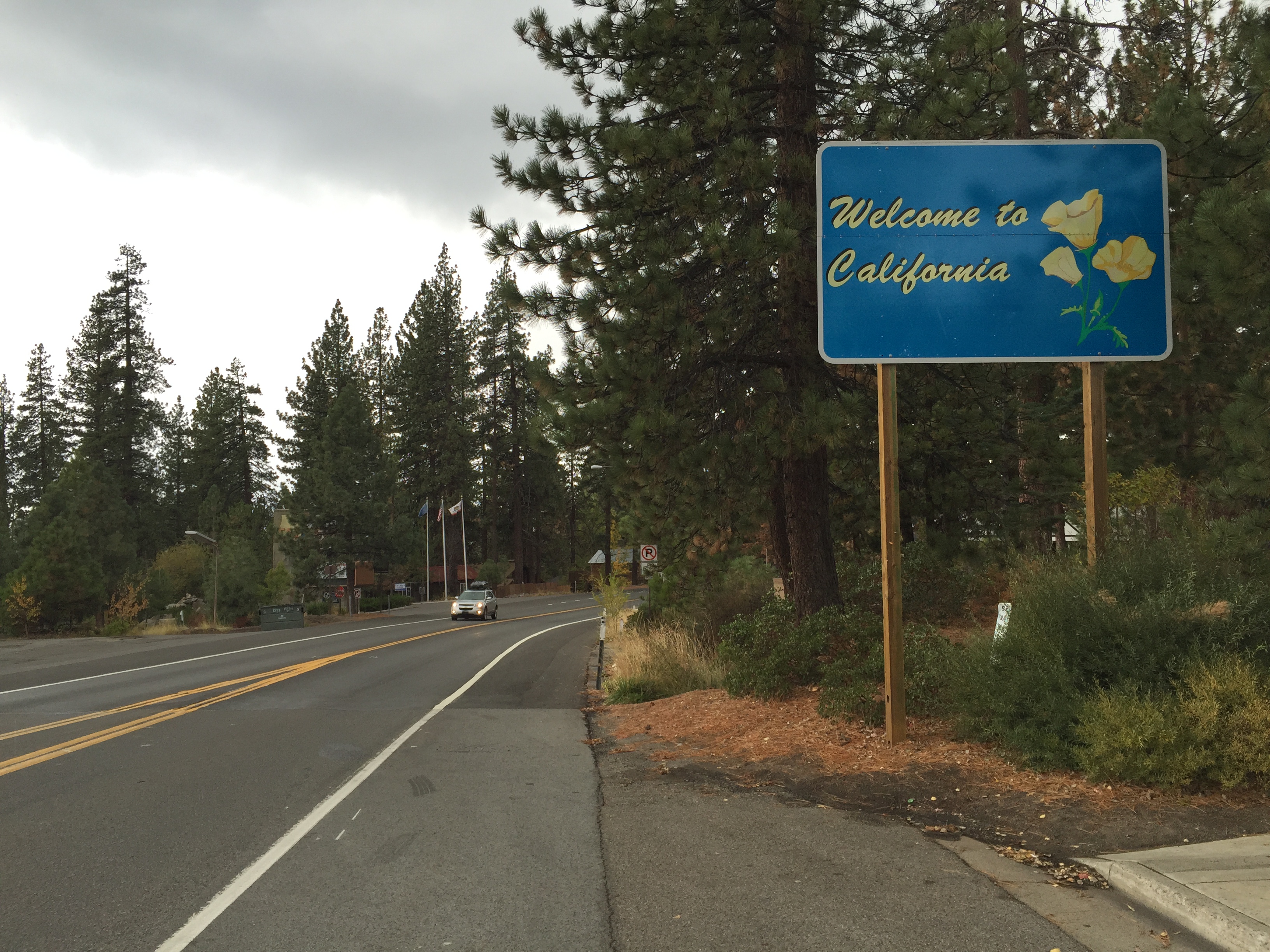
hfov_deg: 61.7
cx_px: 635
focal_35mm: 29
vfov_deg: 48.2
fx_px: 1064
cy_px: 476
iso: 32
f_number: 2.2
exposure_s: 1/269
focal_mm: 4.15
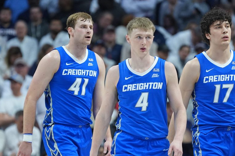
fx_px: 1729
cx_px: 147
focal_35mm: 265
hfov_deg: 7.8
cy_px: 102
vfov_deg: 5.2
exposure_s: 1/1600
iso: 2500
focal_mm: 200
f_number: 2.8
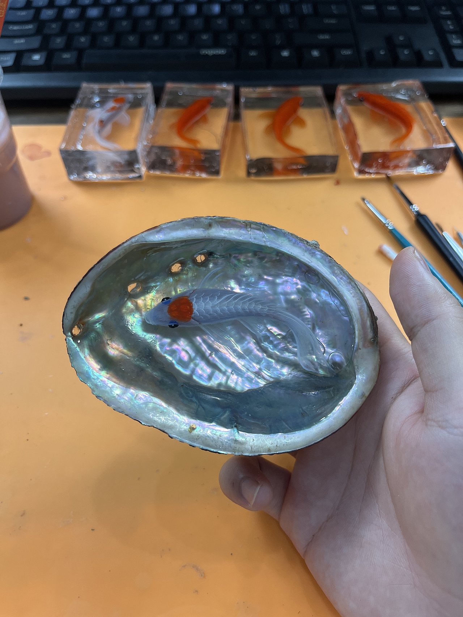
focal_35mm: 26
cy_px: 308
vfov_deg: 67.3
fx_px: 464
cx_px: 232
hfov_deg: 53.1
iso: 125
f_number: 1.6
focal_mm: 5.1
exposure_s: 1/100
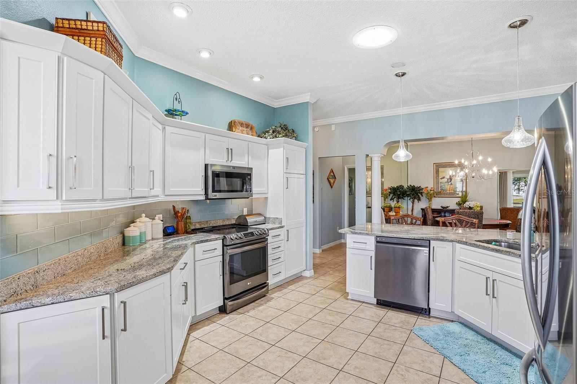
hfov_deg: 90.0
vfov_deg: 67.4
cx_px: 288
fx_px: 288
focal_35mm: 18
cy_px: 192
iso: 400
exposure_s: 1/13
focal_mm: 18
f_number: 9
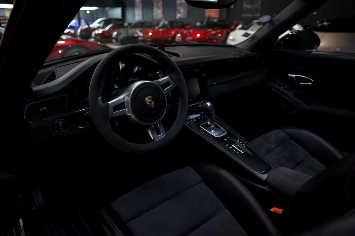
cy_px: 118
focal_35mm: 24
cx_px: 178
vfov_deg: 53.1
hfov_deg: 73.8
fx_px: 237
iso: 640
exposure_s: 1/80
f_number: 2.8
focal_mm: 24
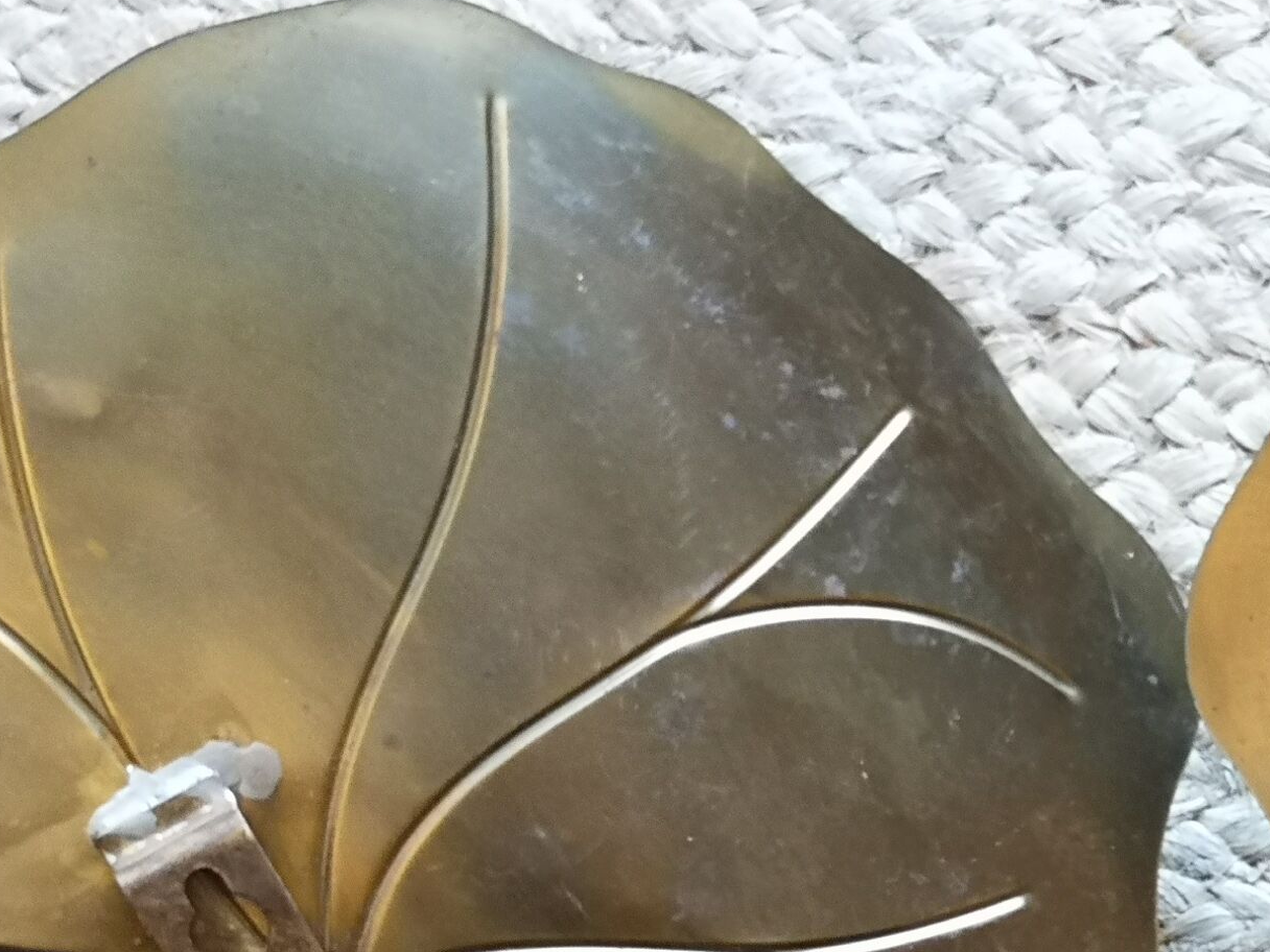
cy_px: 961
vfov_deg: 12.8
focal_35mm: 114
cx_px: 1275
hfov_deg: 16.9
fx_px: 4182
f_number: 1.8
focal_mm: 5.58
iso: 160
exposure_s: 1/33.3
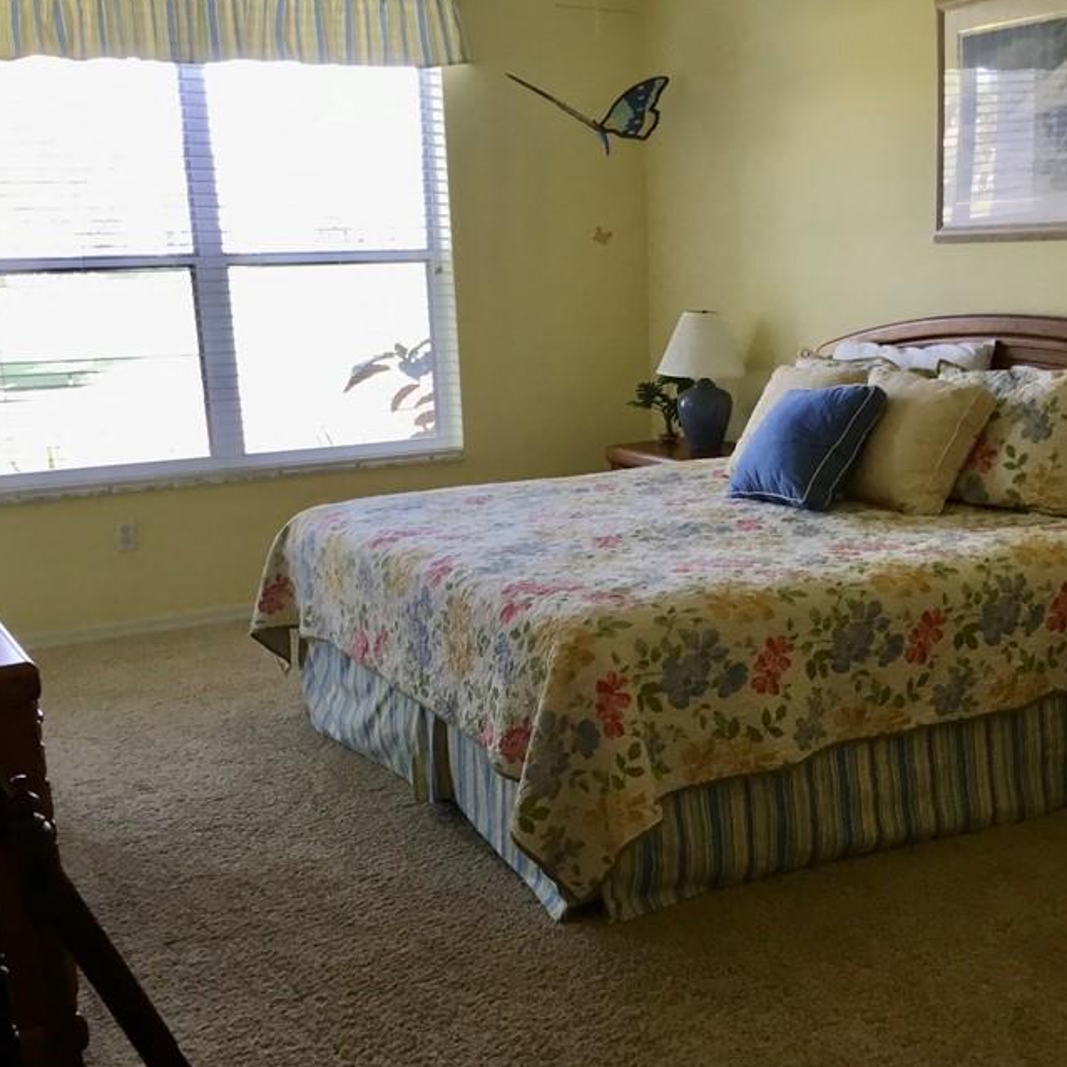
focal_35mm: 44
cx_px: 649
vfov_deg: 38.3
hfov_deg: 38.2
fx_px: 1534
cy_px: 604
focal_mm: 3.3
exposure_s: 1/30
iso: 50
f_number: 2.4
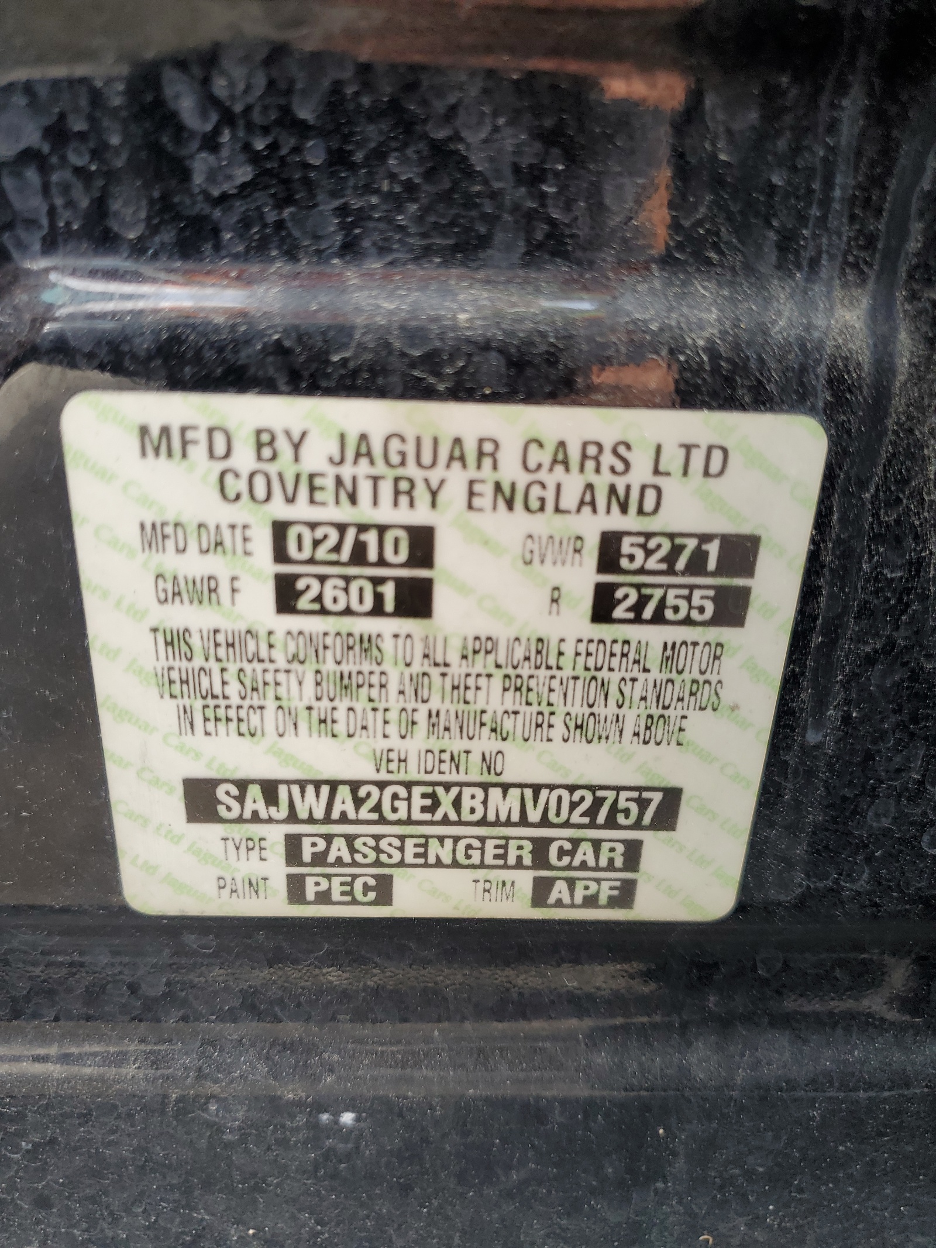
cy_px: 624
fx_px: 937
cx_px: 468
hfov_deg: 53.1
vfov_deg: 67.3
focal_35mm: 26
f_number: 1.5
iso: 50
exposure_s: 1/132
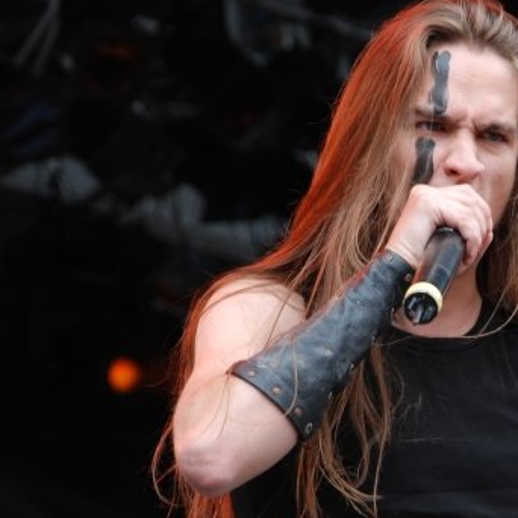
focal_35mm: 347
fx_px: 5875
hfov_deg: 5.0
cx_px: 520
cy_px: 244
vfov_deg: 5.0
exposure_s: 1/125
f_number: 5.6
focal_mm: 120
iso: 280
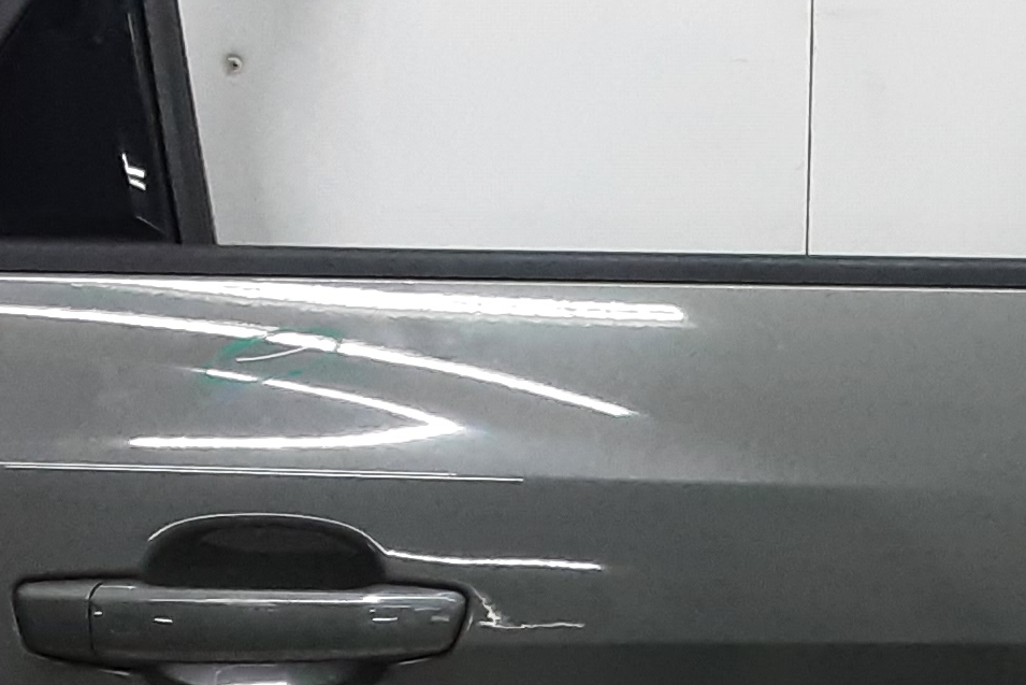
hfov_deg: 20.7
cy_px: 632
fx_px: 2736
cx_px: 973
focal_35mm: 96
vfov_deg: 14.1
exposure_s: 1/50
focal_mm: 2.91
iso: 200
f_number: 1.9
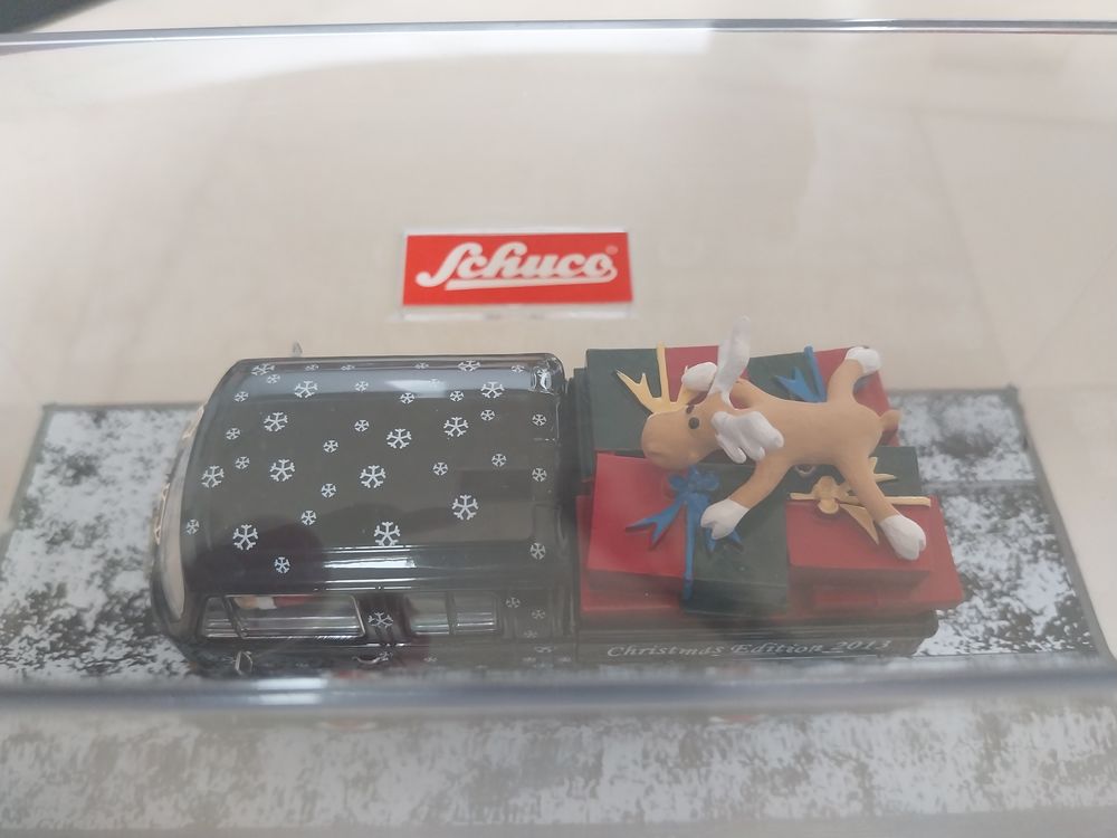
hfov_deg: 67.3
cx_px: 558
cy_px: 419
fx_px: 839
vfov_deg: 53.1
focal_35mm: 26
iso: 320
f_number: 1.8
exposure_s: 1/50
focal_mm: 4
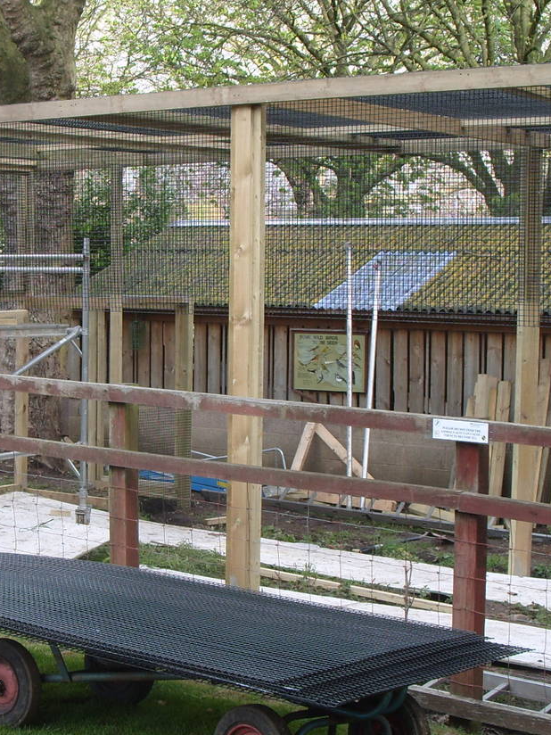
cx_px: 103
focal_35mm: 68
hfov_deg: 21.3
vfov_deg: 28.6
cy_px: 343
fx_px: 1443
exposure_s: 1/125
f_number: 3.7
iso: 80
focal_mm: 7.8
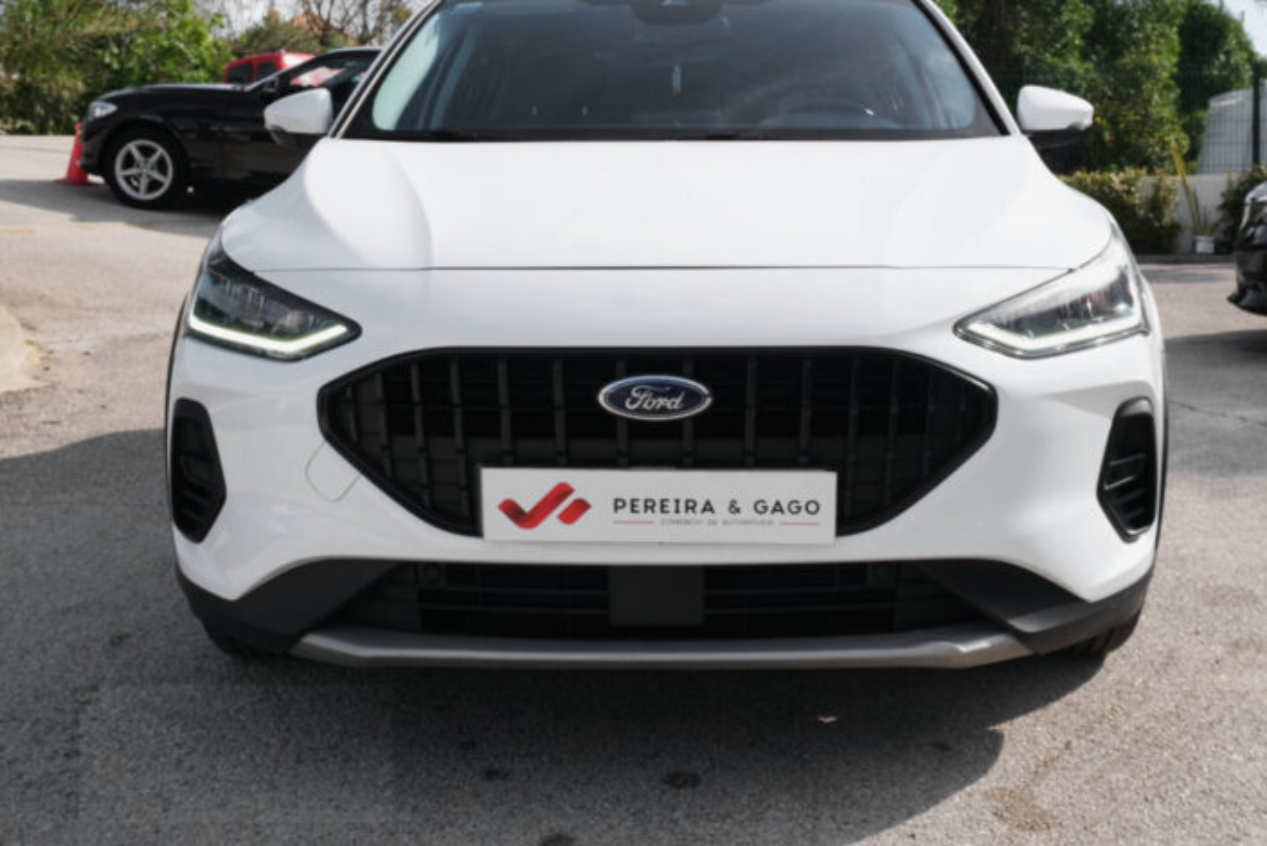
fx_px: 1690
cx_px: 686
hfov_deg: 41.1
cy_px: 356
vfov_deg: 28.1
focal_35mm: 48
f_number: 9
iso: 160
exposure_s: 1/250
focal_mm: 22.1
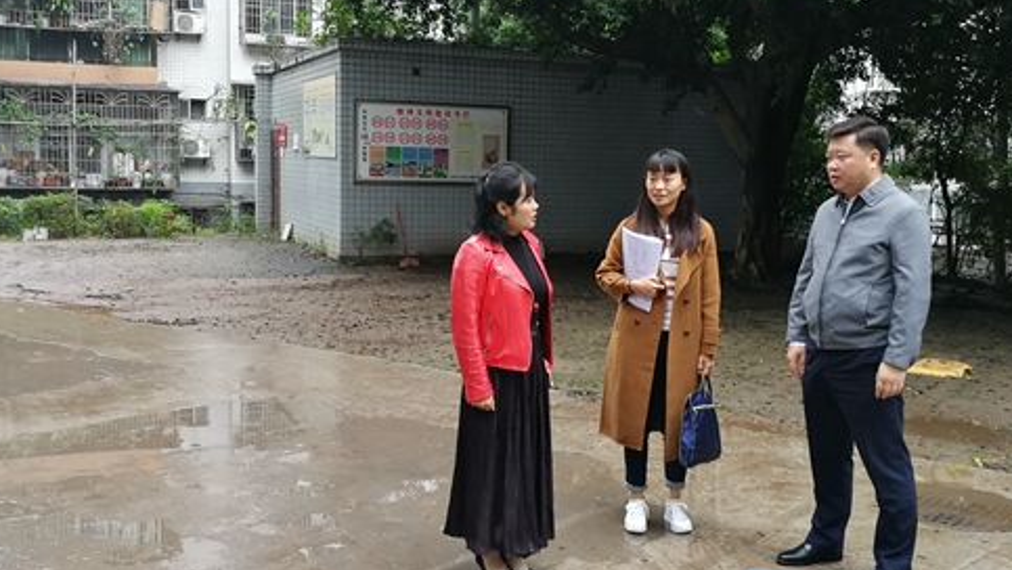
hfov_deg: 51.6
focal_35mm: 39
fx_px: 1047
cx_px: 536
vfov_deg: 30.4
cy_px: 245
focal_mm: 3.95
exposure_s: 1/50
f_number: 2.2
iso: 160
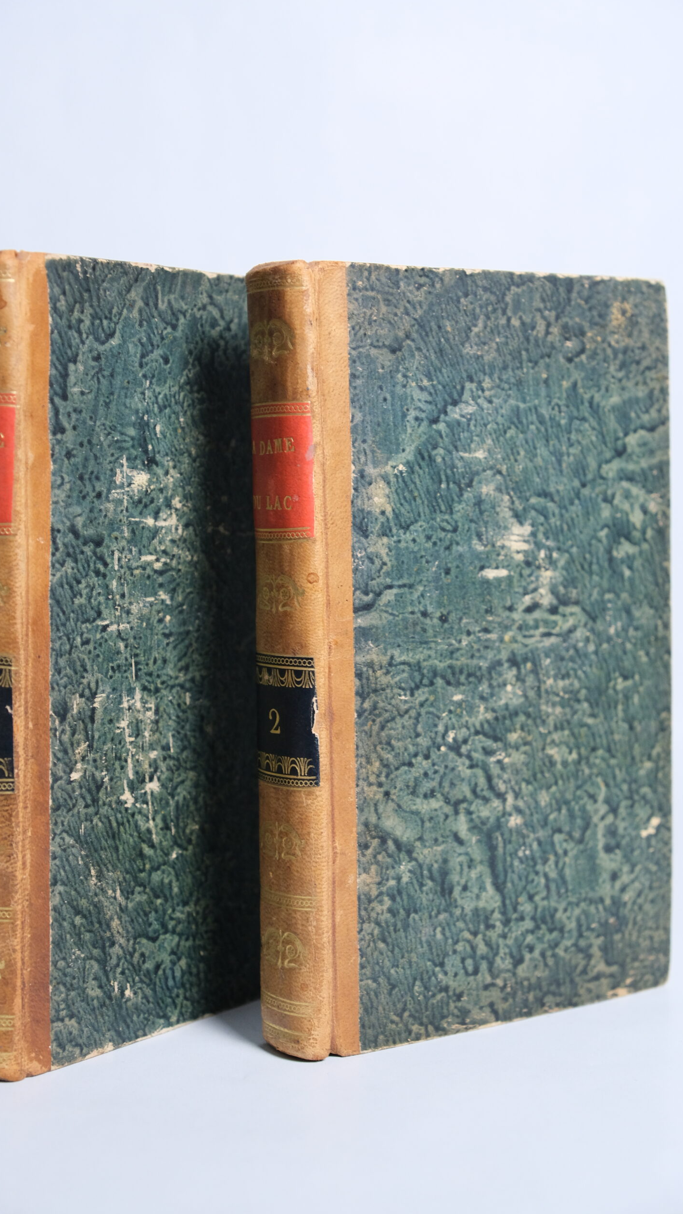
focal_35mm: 51
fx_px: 1642
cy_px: 607
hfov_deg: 23.5
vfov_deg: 40.6
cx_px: 308
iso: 1600
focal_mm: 32.1
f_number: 4
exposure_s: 1/100
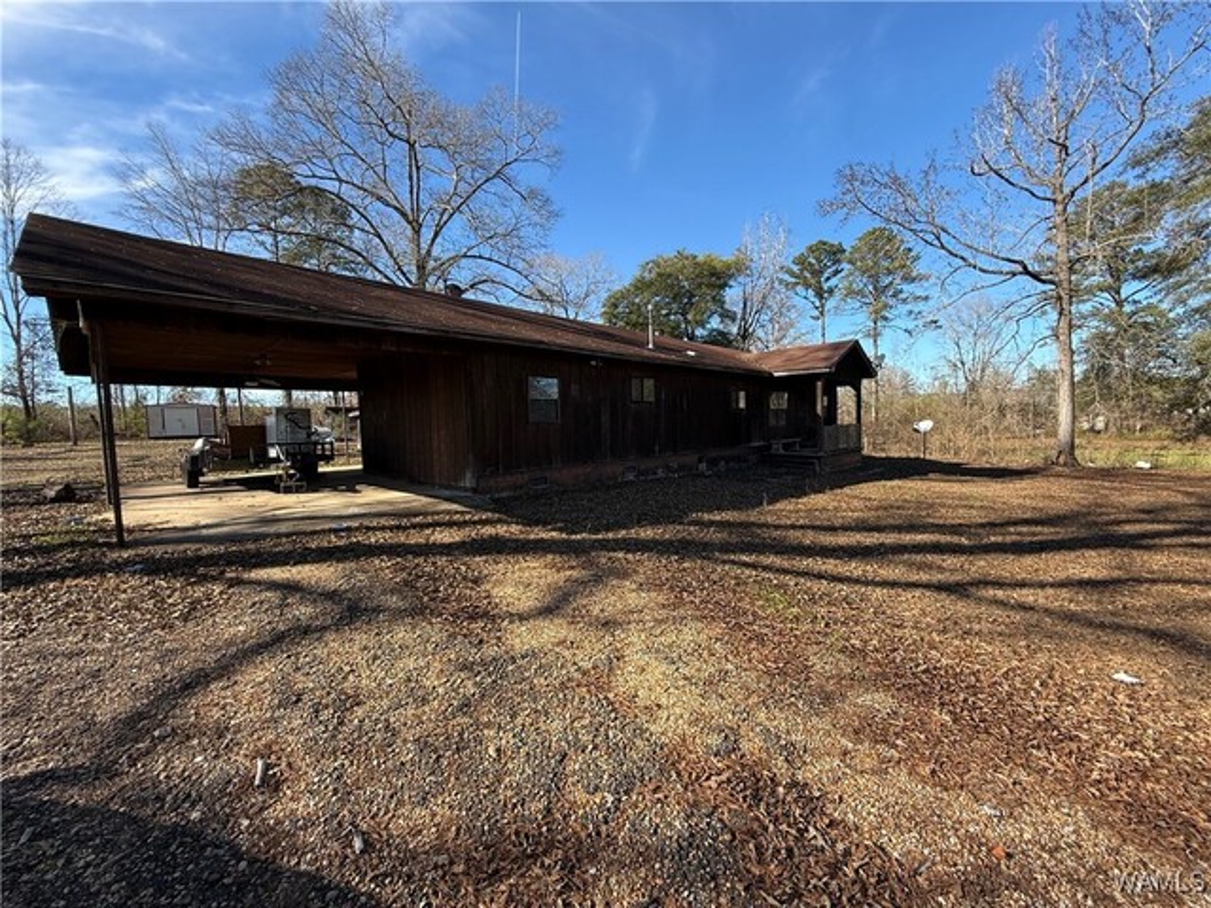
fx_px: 490
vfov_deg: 85.7
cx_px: 606
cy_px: 454
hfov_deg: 102.1
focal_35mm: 14
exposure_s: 1/518
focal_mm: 2.22
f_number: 2.2
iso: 64
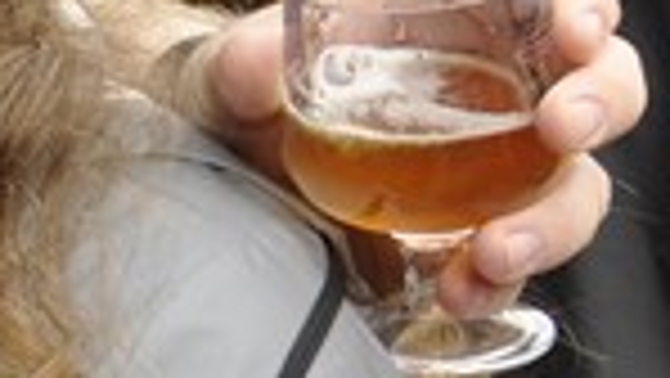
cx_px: -1506
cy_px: 76
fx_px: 4106
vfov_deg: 5.3
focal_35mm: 231
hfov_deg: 7.8
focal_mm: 22
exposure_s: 1/80
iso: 400
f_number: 9
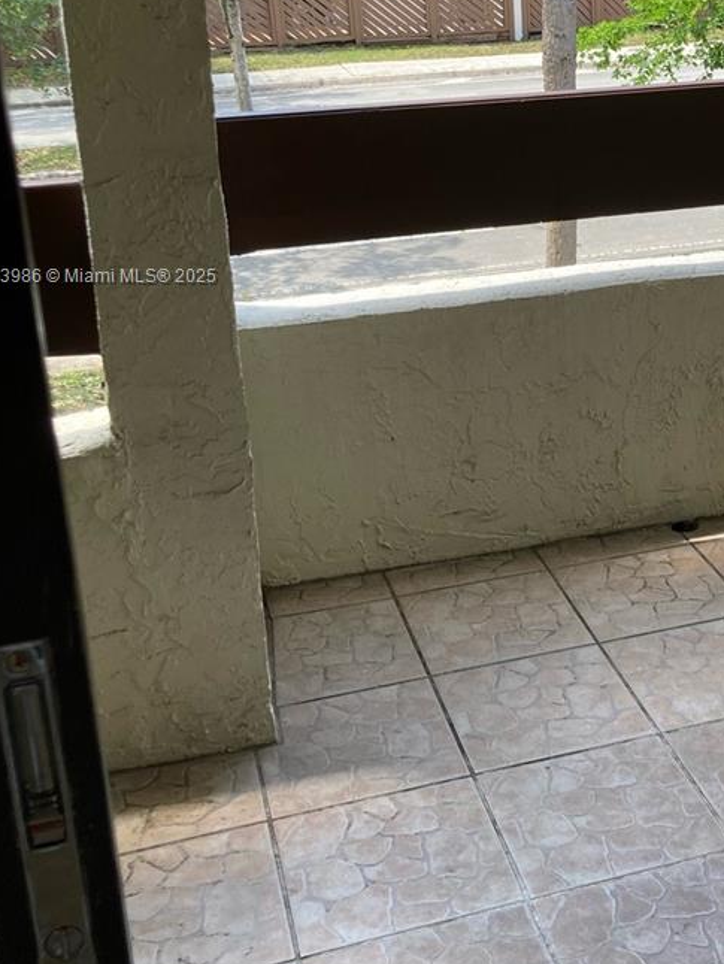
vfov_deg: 36.2
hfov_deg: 27.3
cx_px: 615
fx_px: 1449
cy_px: 278
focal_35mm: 52
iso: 20
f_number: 1.8
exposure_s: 1/200
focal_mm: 3.99
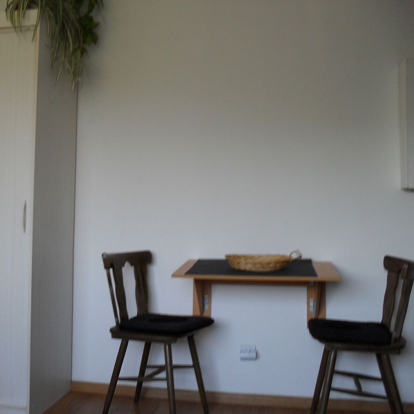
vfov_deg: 40.0
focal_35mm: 42
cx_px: 154
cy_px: 210
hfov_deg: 39.7
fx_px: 568
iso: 100
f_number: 3.2
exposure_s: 1/30
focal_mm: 6.3
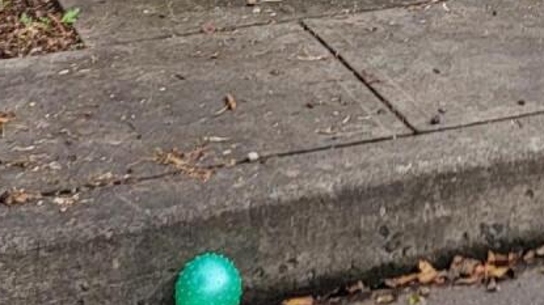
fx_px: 1817
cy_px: -685
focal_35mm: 126
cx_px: 527
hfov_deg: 16.7
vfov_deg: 7.9
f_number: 1.8
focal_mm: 6.7
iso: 16
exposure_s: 1/652
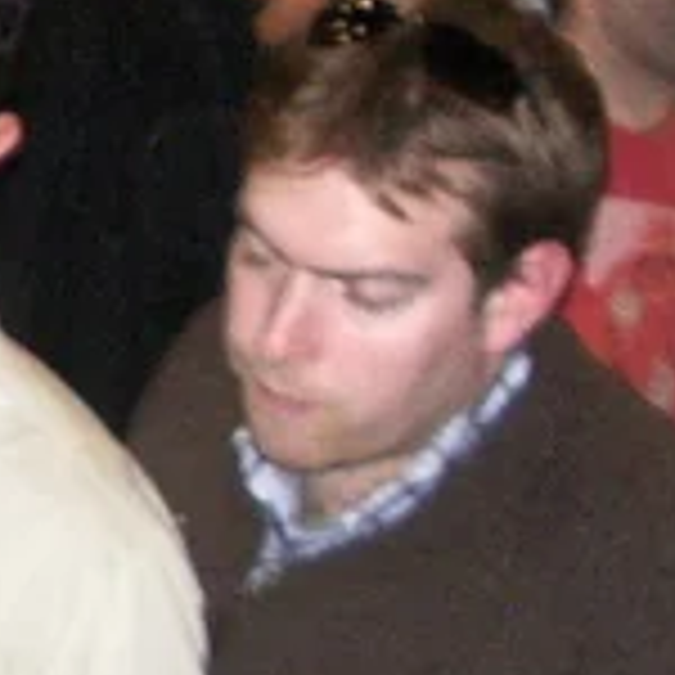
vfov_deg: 8.8
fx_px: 4368
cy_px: 189
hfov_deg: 8.3
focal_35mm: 198
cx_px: -828
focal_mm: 5.8
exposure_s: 1/15
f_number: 2.6
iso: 200
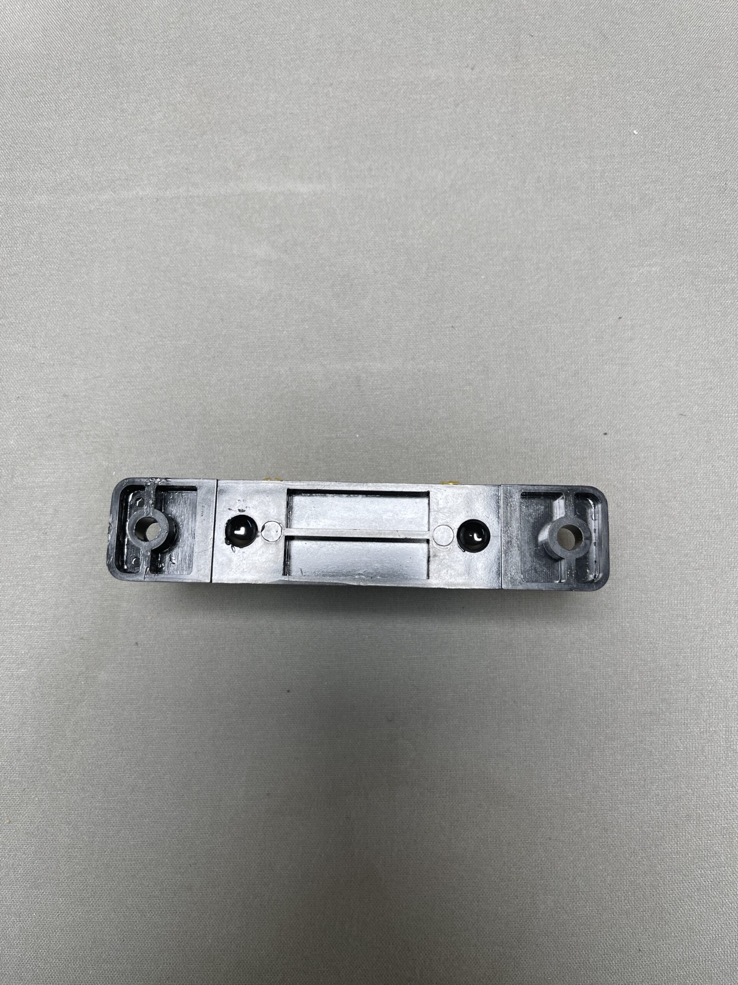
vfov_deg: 67.3
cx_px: 369
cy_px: 492
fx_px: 739
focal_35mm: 26
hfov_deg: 53.1
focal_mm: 5.1
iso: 32
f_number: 1.6
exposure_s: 1/104
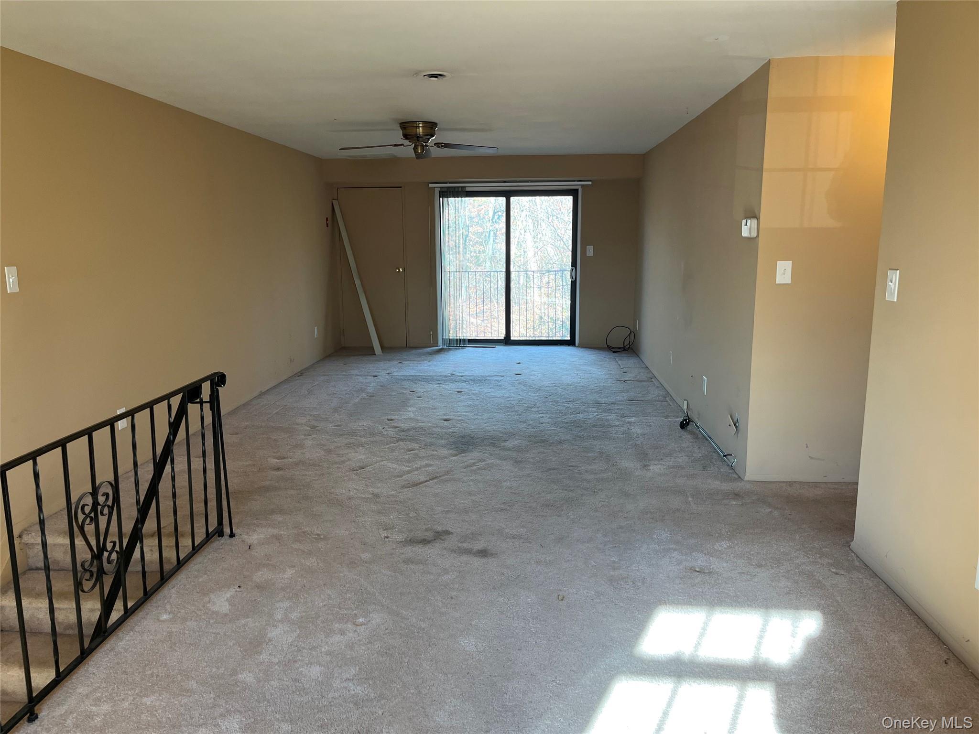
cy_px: 367
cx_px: 490
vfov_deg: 53.1
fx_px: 735
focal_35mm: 26
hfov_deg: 67.3
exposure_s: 1/120
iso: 125
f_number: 1.6
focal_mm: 5.1
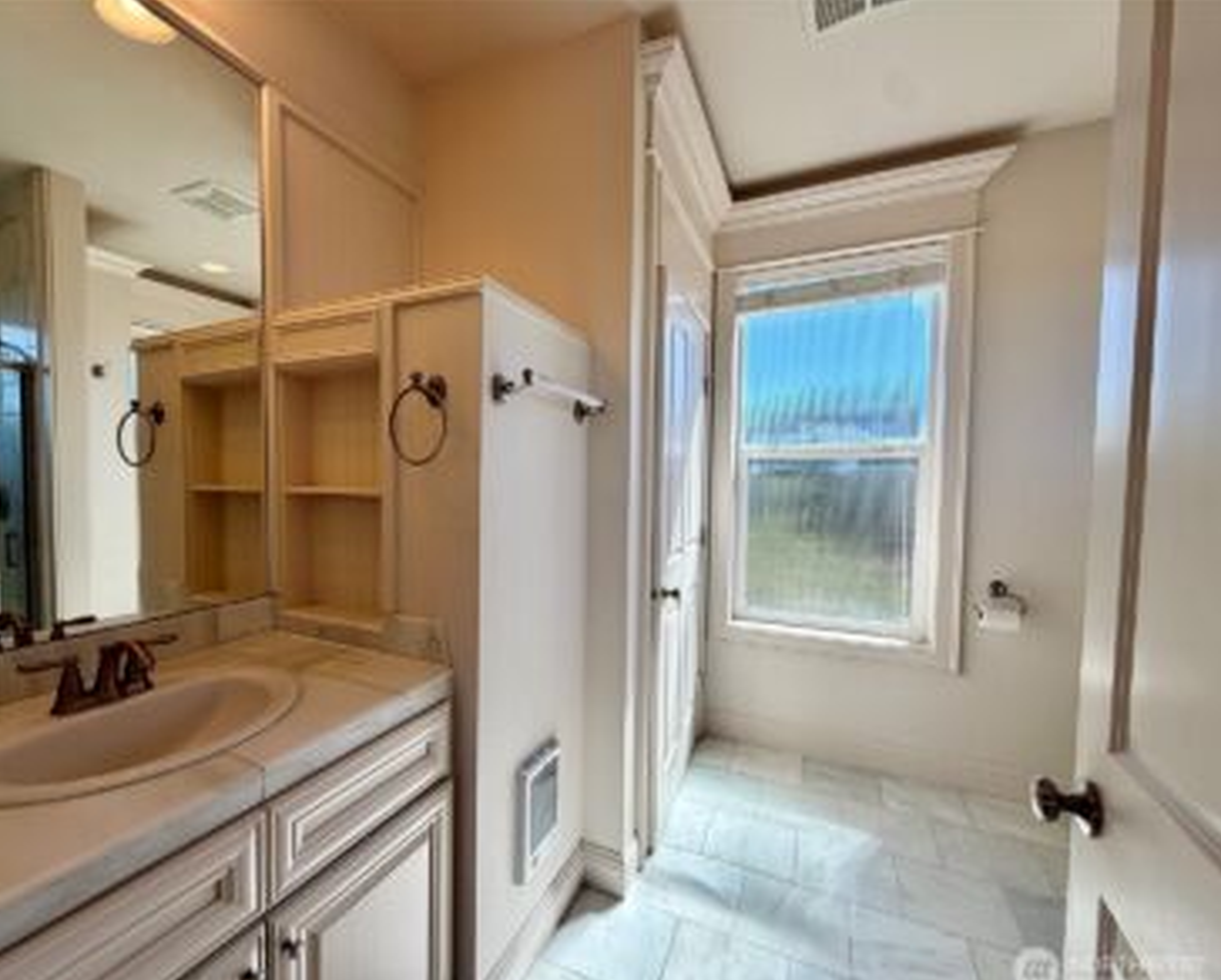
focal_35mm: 15
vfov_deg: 84.1
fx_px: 543
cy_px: 500
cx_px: 560
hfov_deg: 96.5
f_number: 2.2
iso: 64
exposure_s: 1/502
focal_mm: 2.22
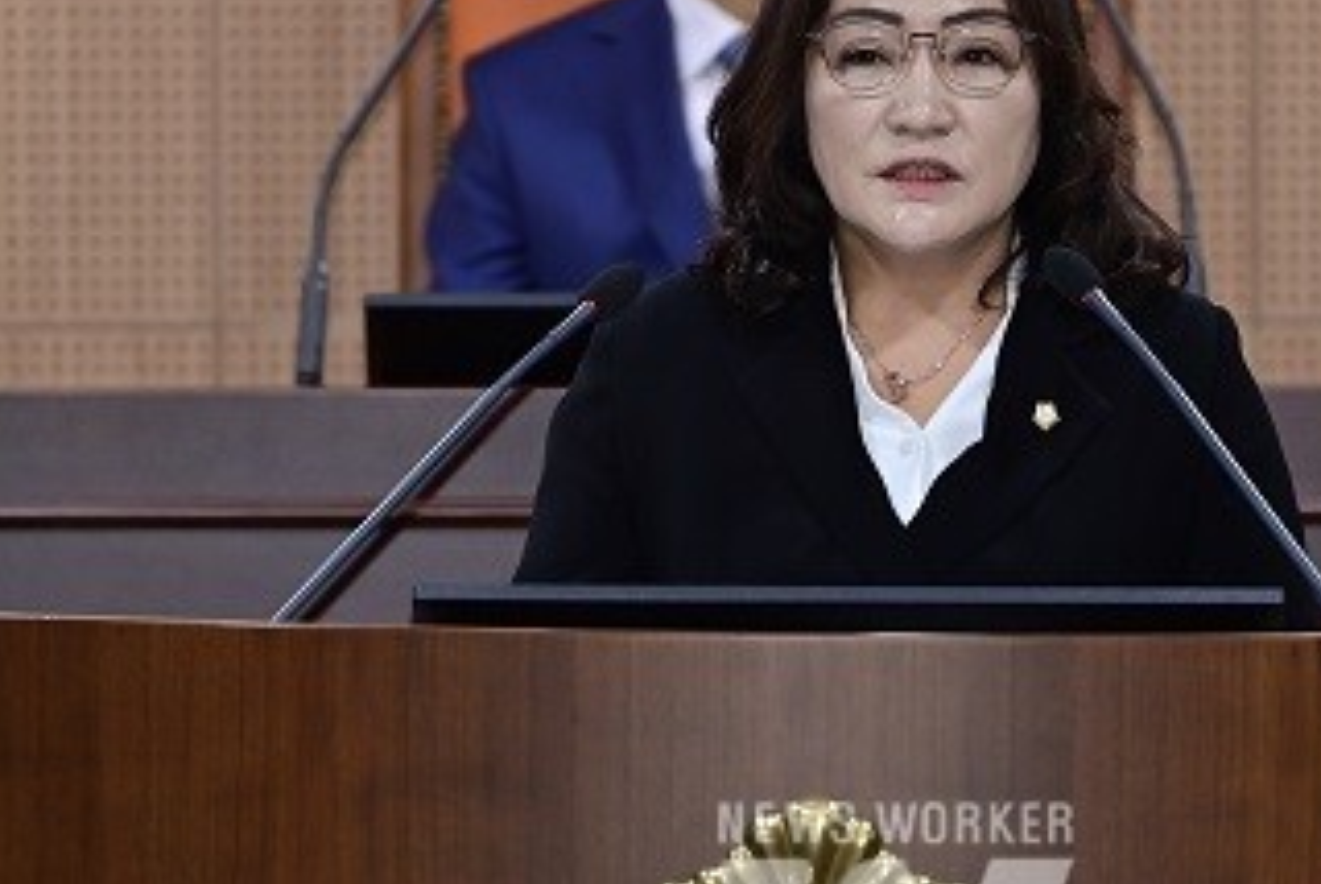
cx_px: 838
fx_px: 27508
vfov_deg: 1.8
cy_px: 326
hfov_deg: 2.8
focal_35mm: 749
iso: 1000
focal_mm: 400
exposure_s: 1/125
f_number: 5.6
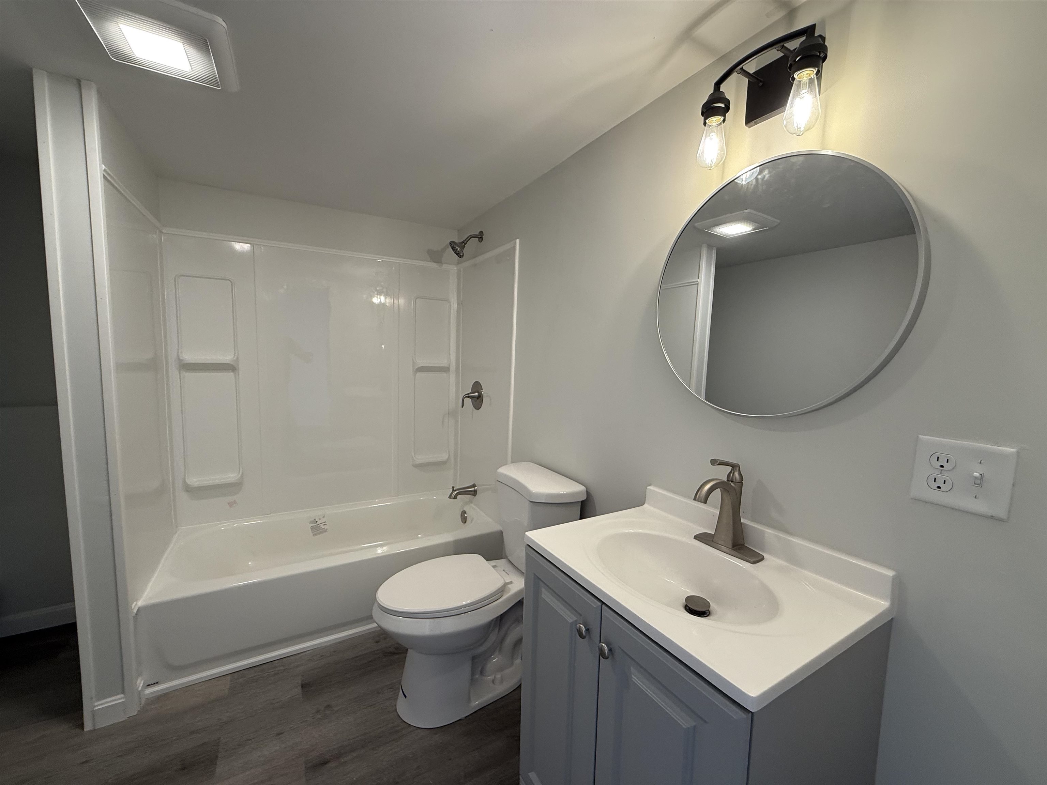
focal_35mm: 14
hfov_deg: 102.1
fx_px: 423
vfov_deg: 85.7
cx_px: 524
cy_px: 392
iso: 125
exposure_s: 1/120
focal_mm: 2.22
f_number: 2.2
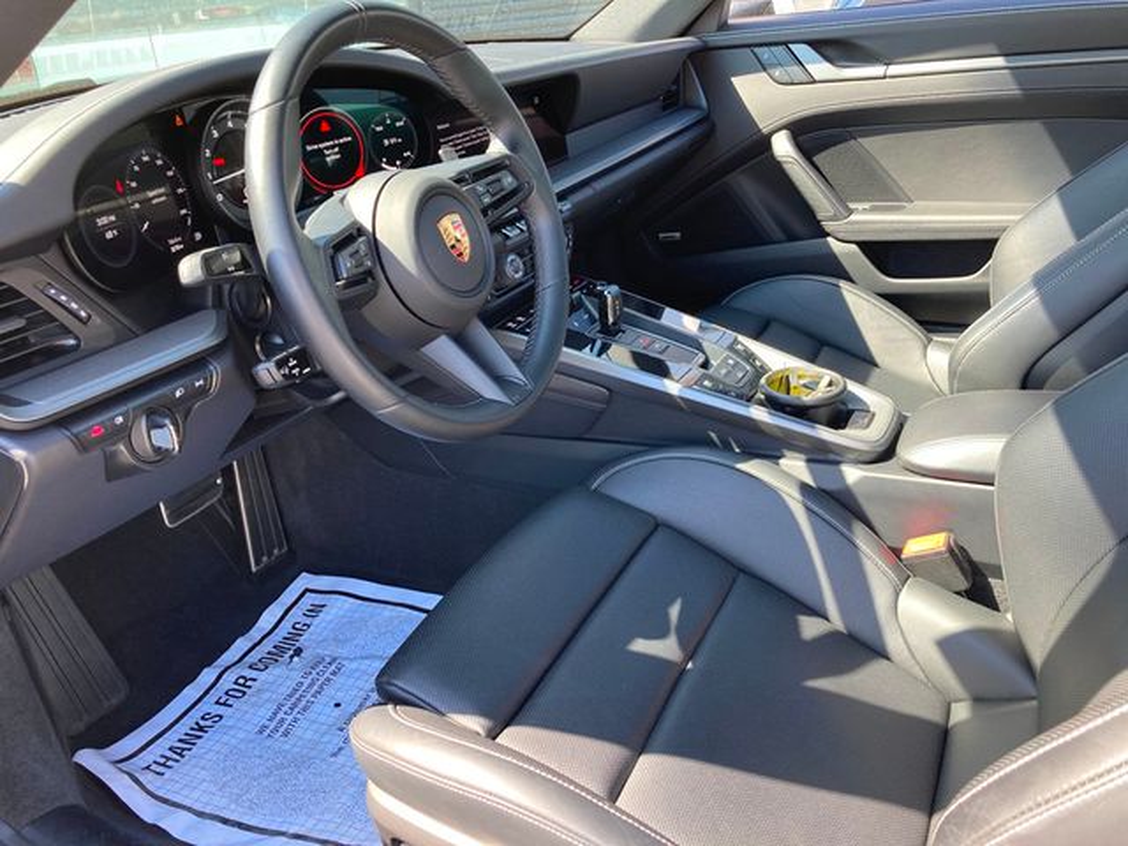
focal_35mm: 28
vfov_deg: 49.7
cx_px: 564
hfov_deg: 63.4
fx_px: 912
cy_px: 423
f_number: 1.8
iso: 50
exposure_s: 1/121
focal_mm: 3.99
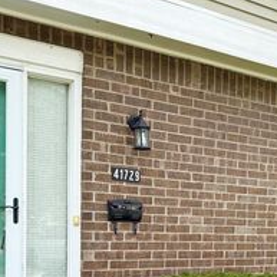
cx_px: 220
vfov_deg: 29.6
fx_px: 498
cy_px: 256
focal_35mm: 55
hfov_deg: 30.4
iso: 80
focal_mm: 6.76
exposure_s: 1/1464
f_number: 1.78
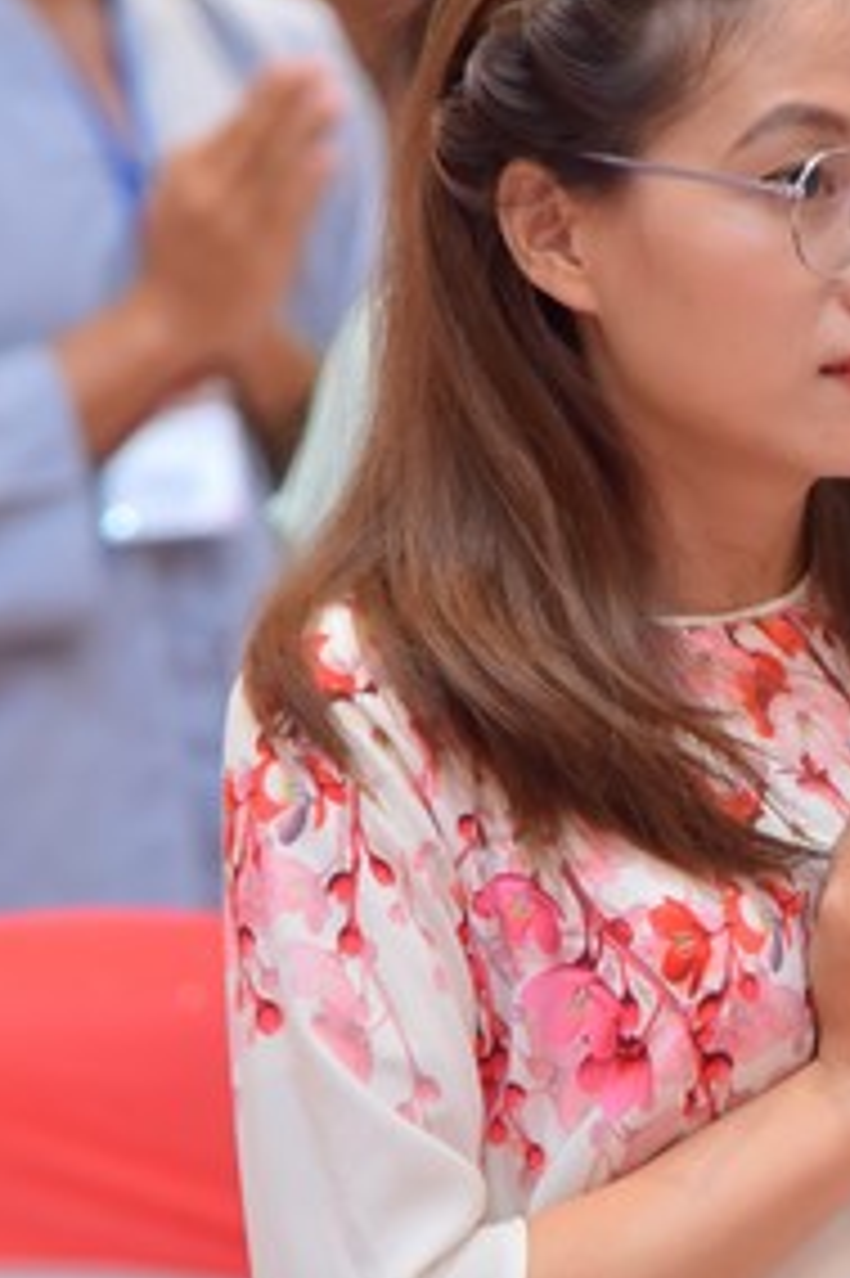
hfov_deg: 5.0
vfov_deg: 7.5
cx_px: 929
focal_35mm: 275
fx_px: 9751
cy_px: 832
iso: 1250
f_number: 4.5
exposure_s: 1/160
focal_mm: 120
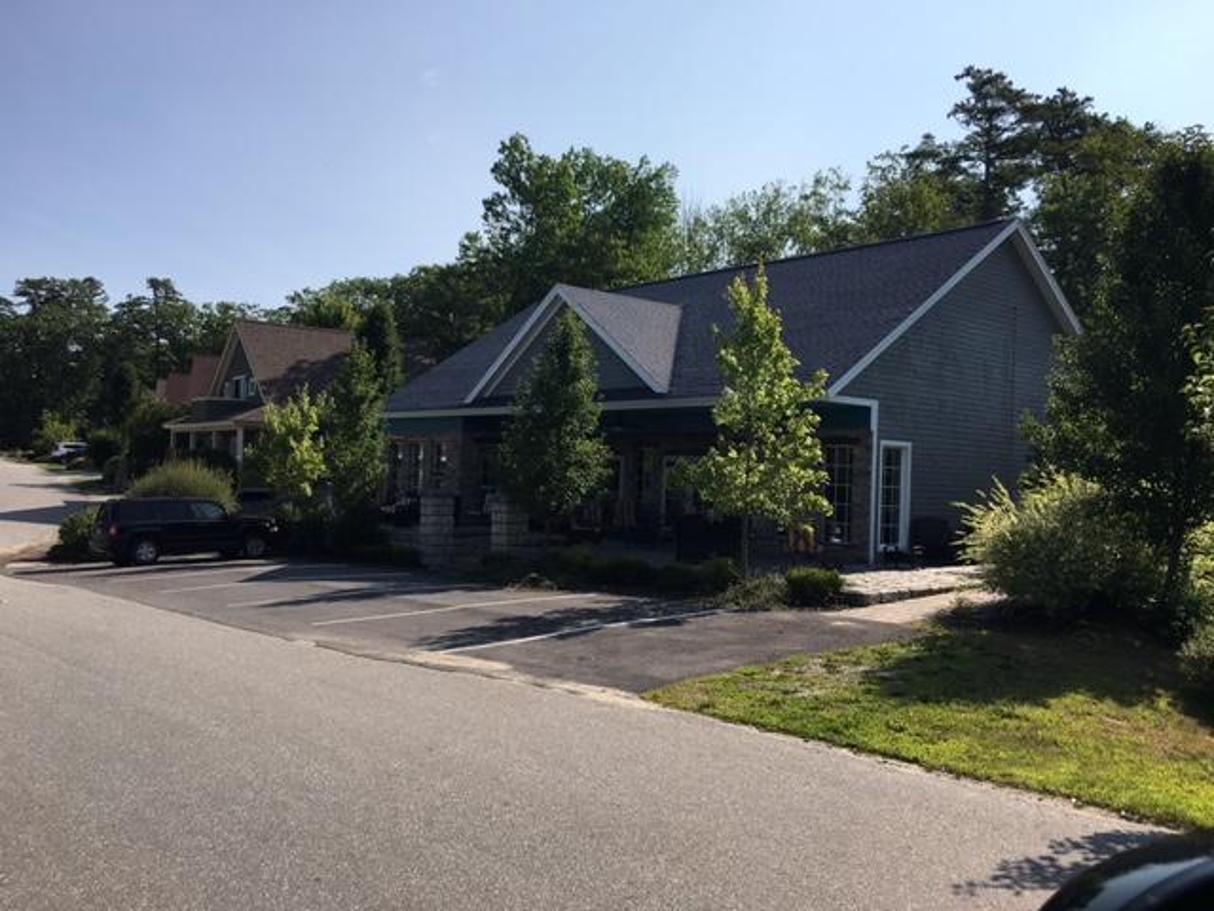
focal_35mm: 29
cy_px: 456
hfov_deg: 61.7
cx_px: 607
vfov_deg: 48.2
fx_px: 1017
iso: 25
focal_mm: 4.15
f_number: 2.2
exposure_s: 1/2024
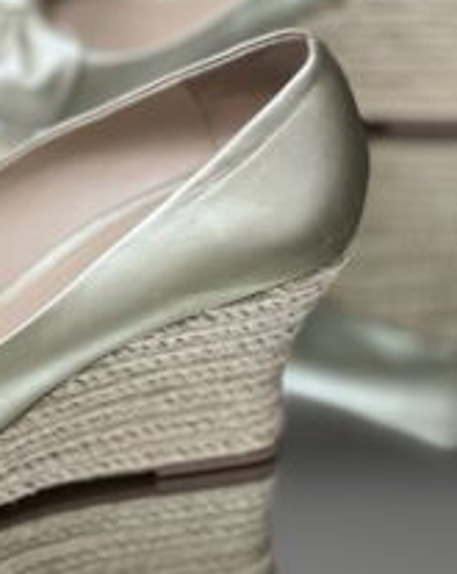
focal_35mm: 194
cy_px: 32
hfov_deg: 7.9
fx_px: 3287
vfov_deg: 9.9
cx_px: 97
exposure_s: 1/40
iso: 160
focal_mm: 9
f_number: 2.8
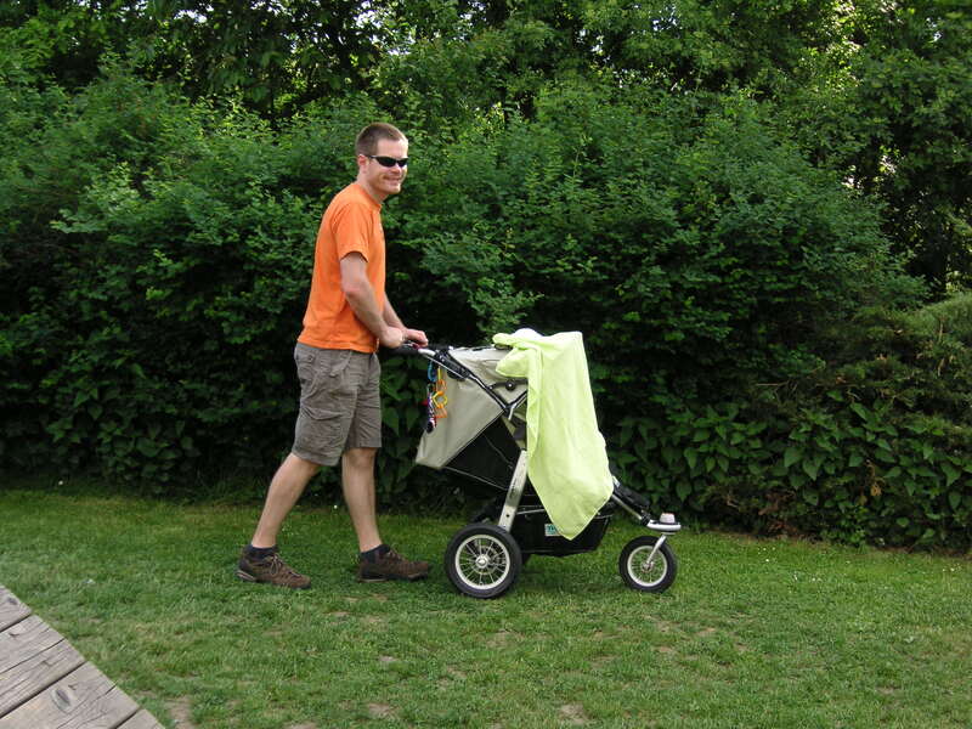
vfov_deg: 29.1
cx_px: 486
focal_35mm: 50
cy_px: 364
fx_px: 1404
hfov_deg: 38.2
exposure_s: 1/180
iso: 50
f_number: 3.4
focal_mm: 8.4
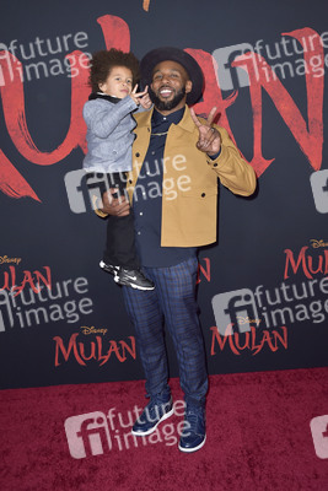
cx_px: 164
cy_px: 246
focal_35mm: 36
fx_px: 492
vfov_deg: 53.1
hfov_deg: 36.9
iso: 400
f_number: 7.1
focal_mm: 36
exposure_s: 1/250
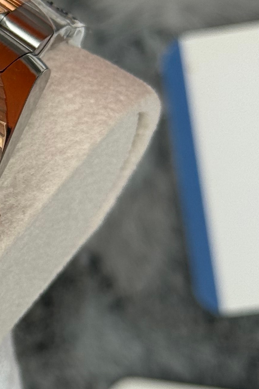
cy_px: 198
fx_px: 1683
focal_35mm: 156
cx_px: -179
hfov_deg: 8.5
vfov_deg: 13.2
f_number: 1.78
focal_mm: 6.76
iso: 64
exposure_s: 1/875
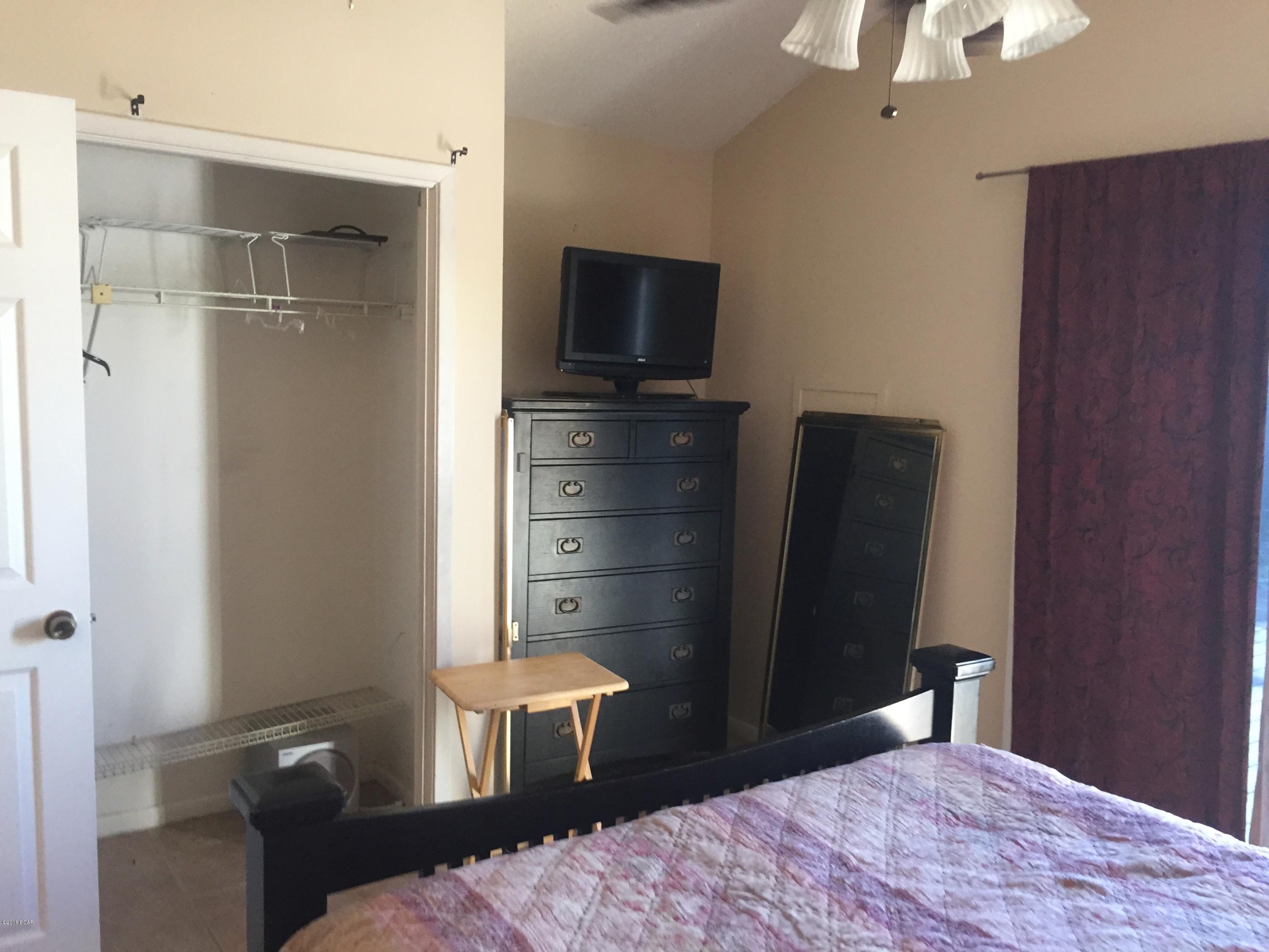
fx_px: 1063
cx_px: 634
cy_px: 476
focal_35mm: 29
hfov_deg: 61.7
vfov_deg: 48.2
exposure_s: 1/30
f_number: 2.2
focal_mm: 4.15
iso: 125
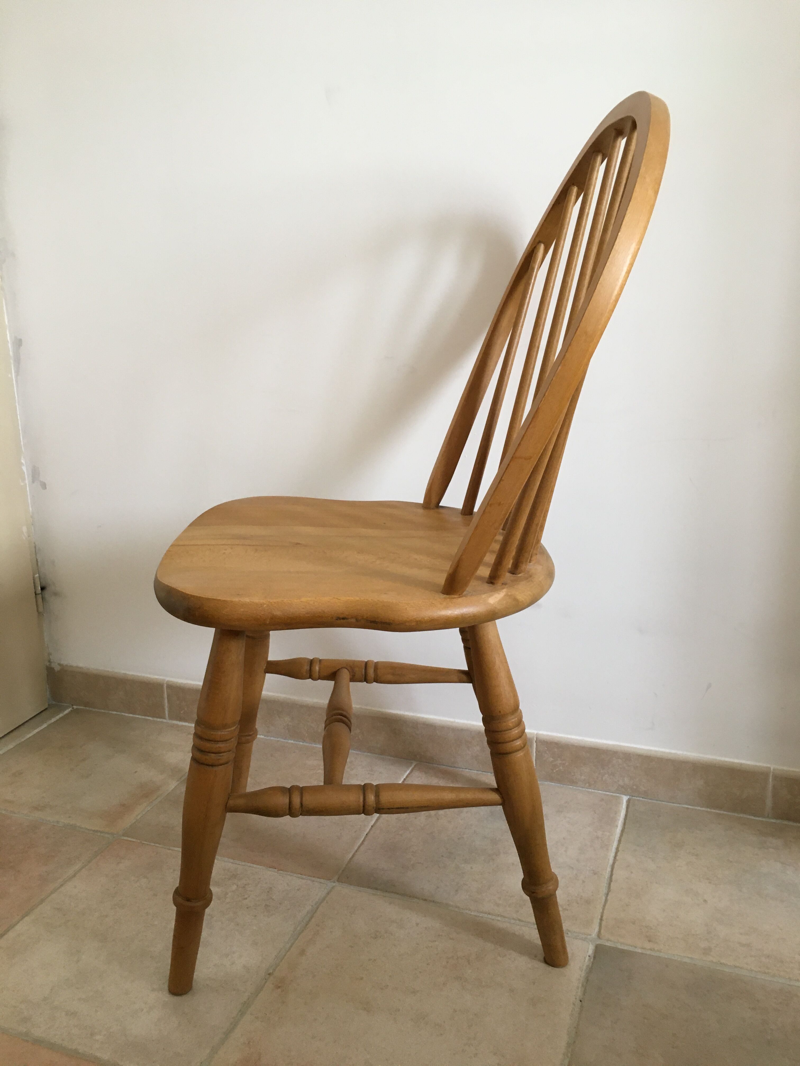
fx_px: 894
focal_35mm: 29
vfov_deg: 61.7
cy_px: 533
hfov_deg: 48.2
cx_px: 400
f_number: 2.2
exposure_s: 1/33
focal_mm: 4.15
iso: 125
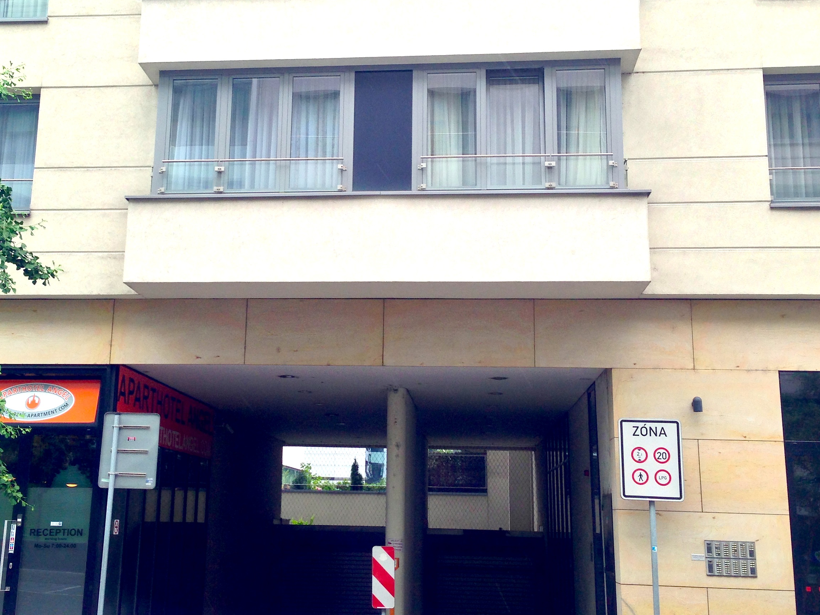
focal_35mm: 47
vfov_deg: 30.9
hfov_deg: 40.3
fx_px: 1113
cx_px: 342
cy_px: 278
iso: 50
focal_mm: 4.13
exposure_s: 1/205
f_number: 2.4
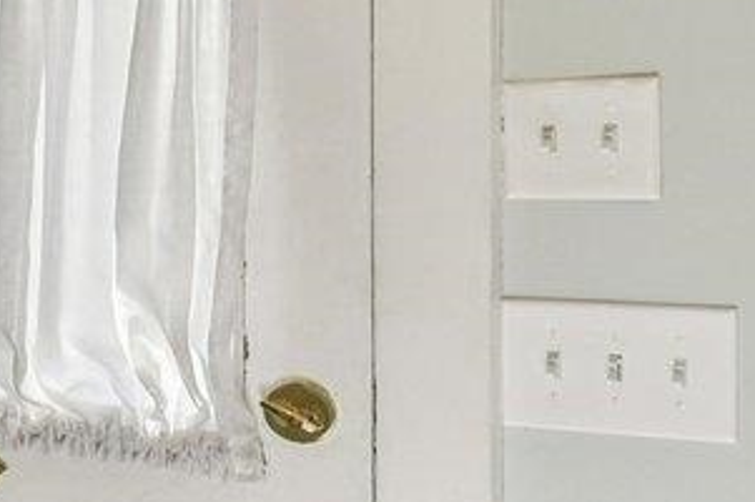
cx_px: -1462
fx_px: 2283
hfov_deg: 11.5
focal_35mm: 109
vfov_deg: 12.5
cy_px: 124
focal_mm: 16
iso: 400
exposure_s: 1/30
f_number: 8
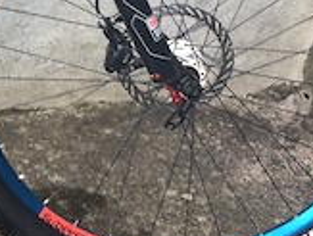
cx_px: -165
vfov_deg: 10.3
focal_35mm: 142
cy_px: -71
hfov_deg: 13.1
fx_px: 1287
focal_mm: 4.15
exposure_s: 1/513
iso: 32
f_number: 2.2
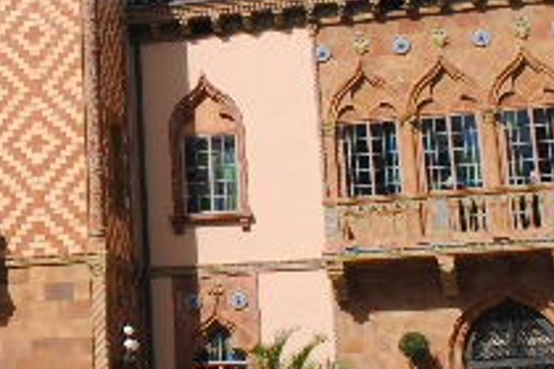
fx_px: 1462
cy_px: 29
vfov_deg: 14.2
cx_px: -58
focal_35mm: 95
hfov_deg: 20.4
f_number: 9
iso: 100
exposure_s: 1/320
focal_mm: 18
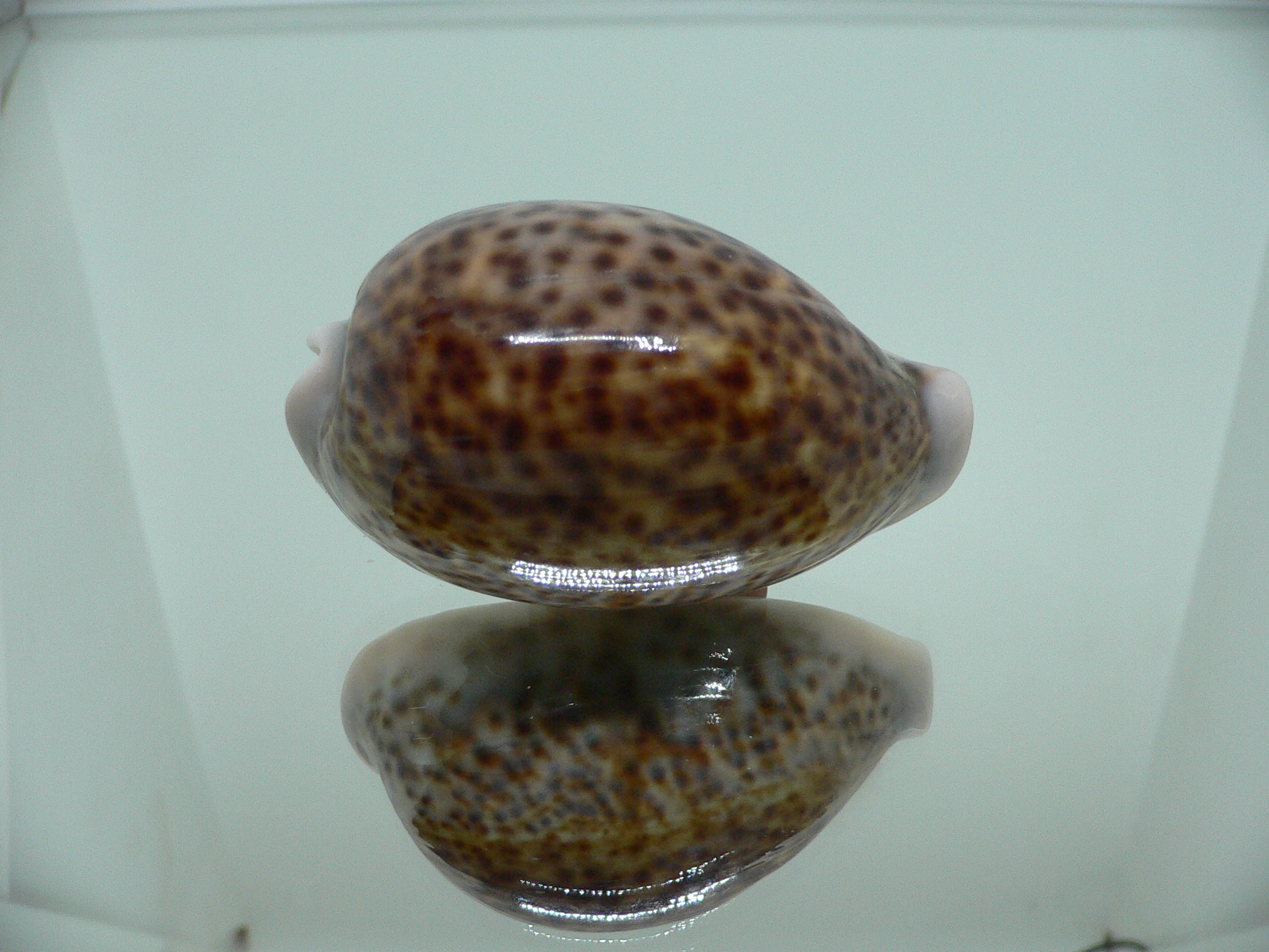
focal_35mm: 35
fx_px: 1283
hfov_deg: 52.6
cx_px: 634
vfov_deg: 40.7
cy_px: 476
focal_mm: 4.6
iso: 150
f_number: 2.8
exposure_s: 1/60
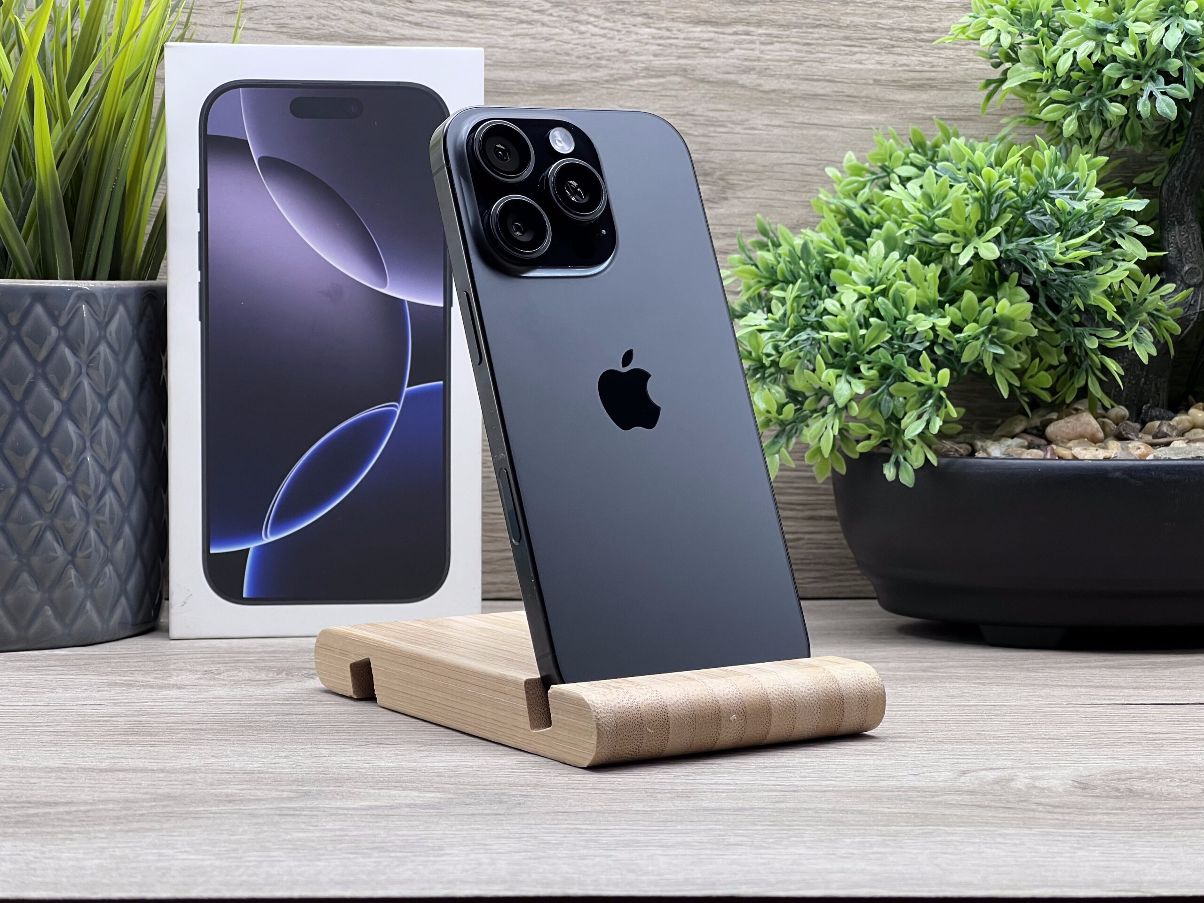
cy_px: 452
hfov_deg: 25.3
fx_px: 2678
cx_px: 602
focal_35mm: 77
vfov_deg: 19.1
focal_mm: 9
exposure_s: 1/100
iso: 100
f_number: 2.8
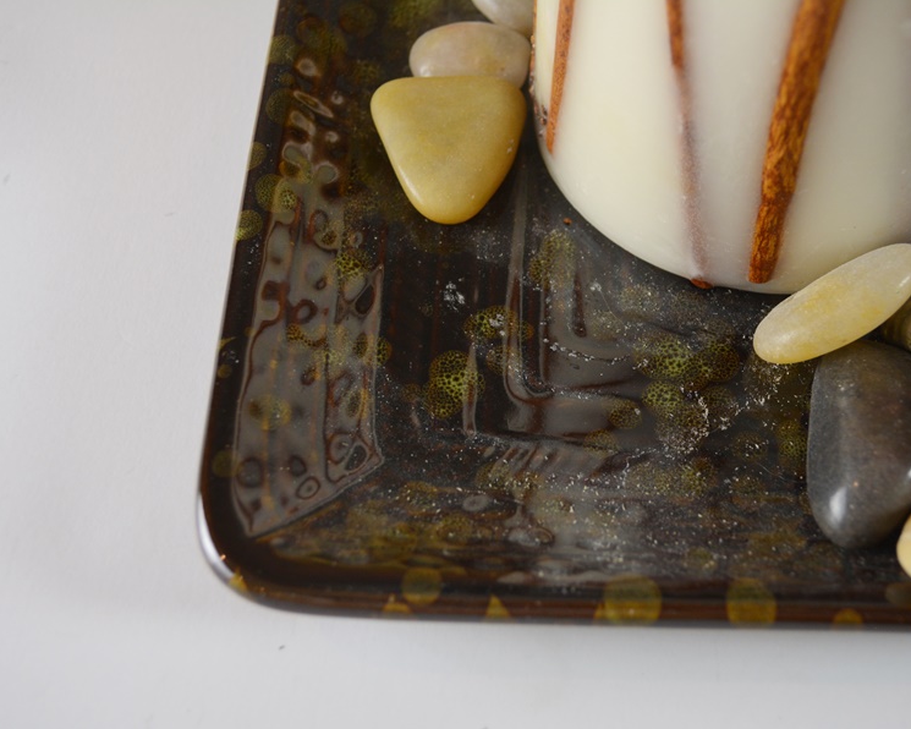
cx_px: 527
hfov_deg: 36.6
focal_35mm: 51
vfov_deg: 29.7
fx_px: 1375
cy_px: 364
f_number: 4.5
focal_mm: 30
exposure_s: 1/60
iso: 560
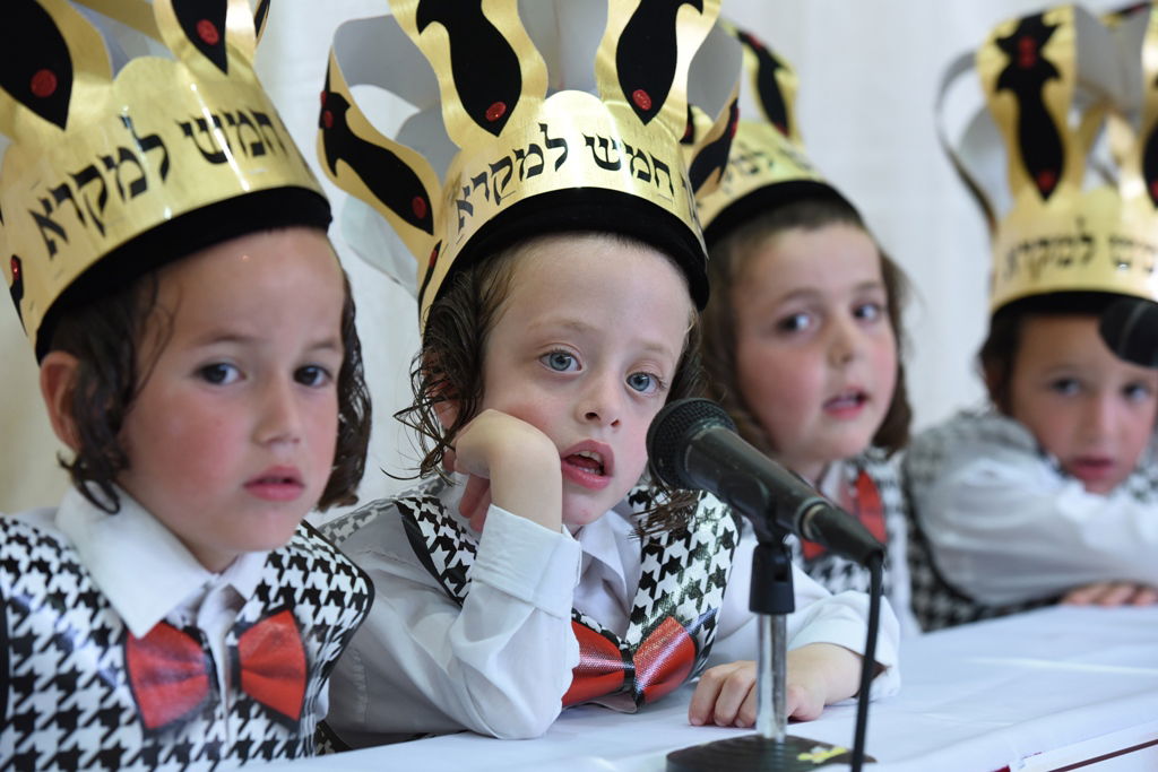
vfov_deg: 11.4
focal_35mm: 120
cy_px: 386
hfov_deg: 17.1
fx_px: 3860
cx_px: 579
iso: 1600
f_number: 5
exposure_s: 1/125
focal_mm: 120
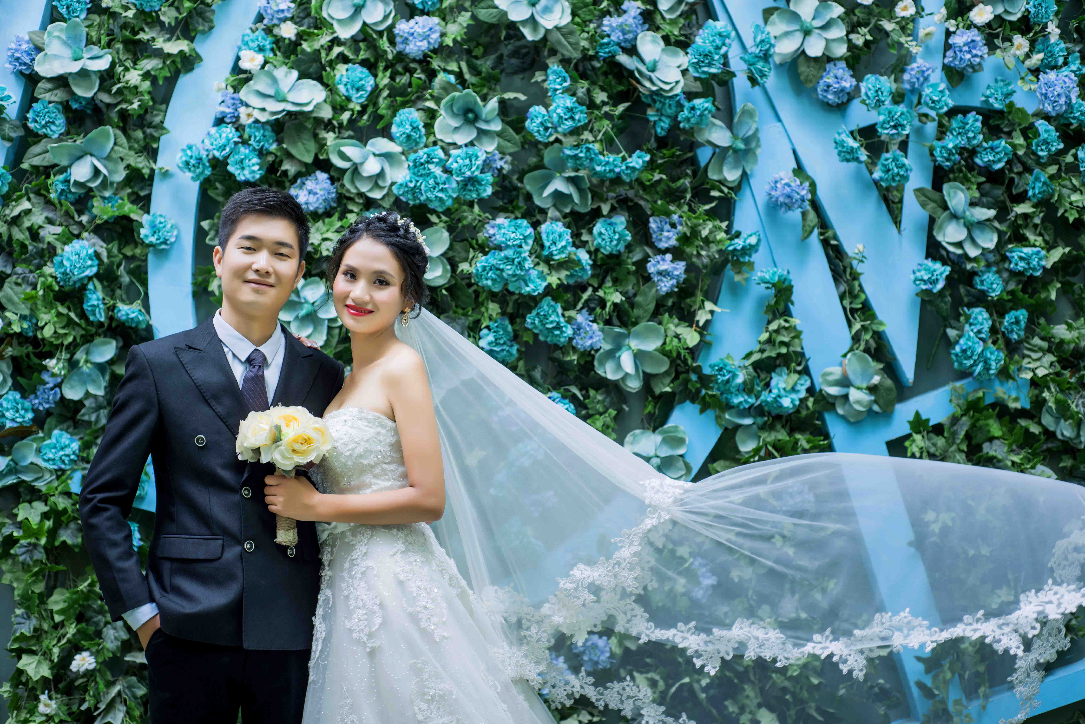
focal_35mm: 50
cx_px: 542
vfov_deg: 27.0
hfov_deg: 39.6
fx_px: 1507
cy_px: 362
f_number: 3.5
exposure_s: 1/60
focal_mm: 50
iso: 200
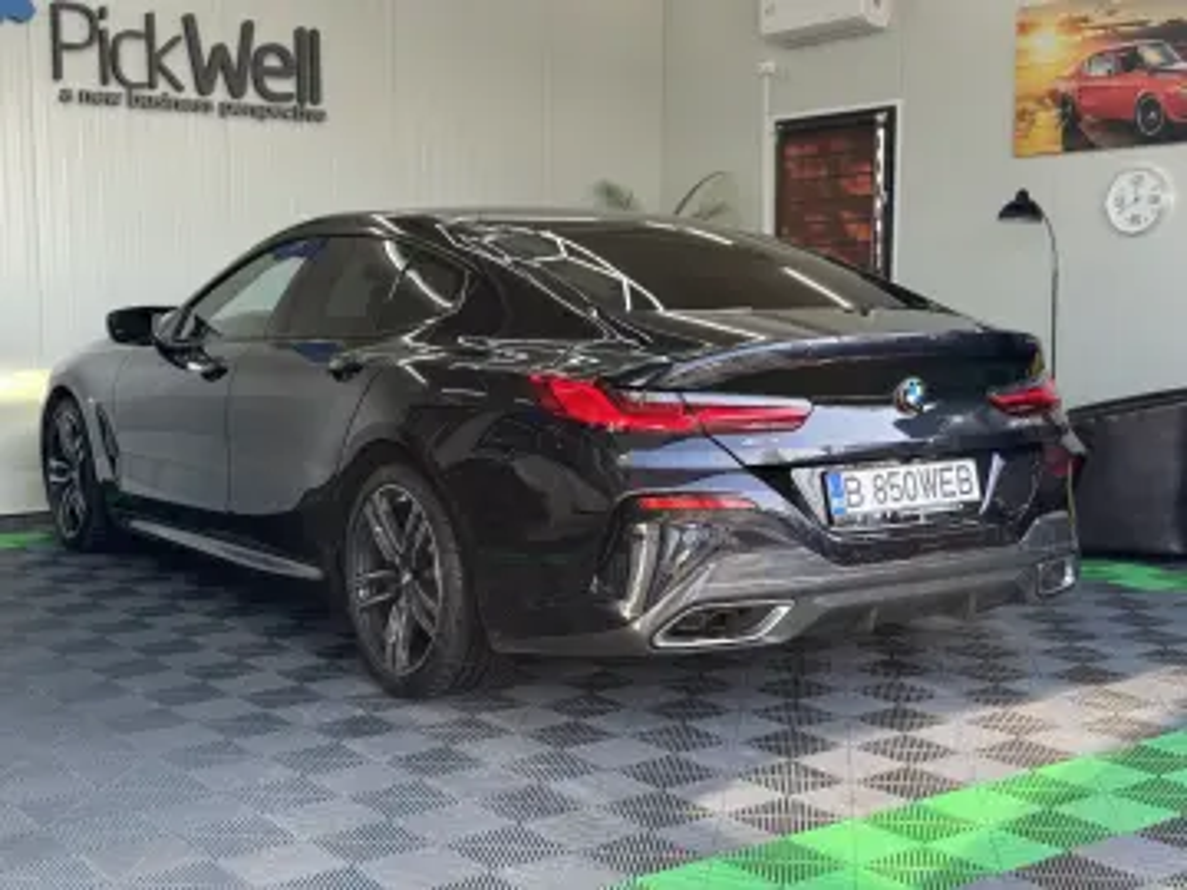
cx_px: 594
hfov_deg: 39.7
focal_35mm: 48
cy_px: 445
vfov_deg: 30.3
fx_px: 1646
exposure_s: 1/161
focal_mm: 6.76
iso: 50
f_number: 1.78
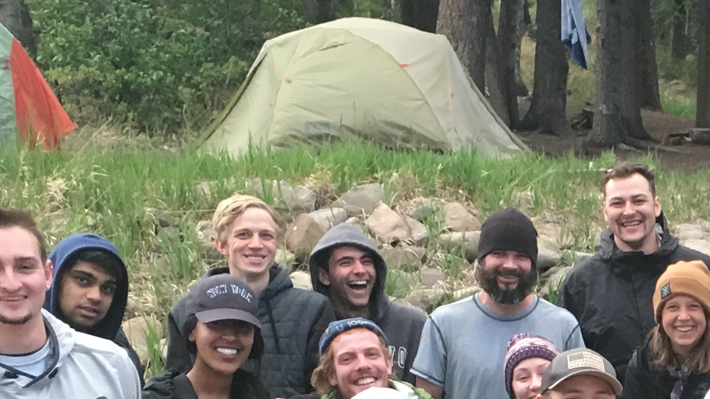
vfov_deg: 11.2
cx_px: 872
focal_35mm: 104
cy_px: 575
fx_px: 1958
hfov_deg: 19.3
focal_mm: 4.15
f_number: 2.2
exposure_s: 1/30
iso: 40
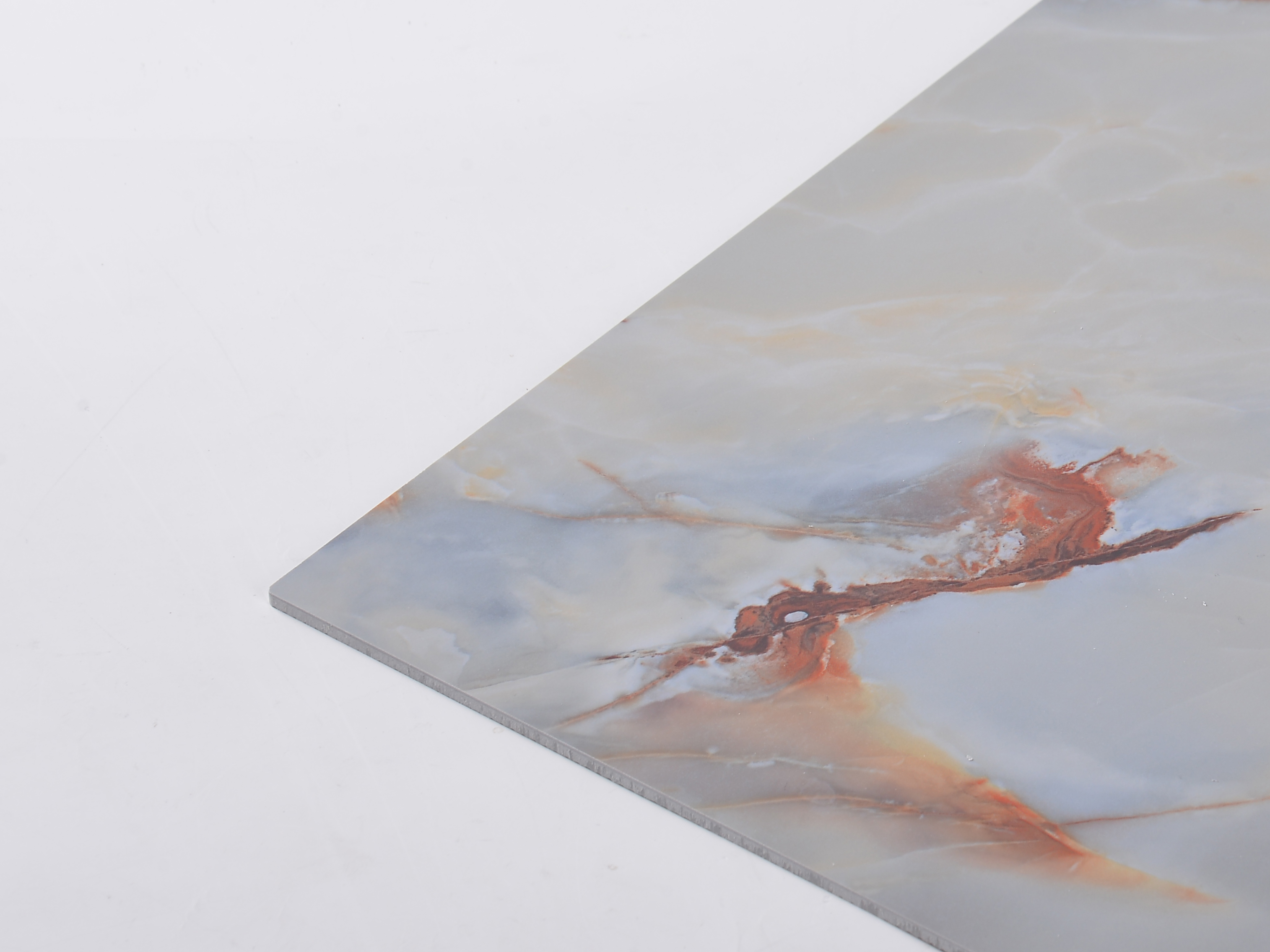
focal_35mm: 214
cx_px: 1055
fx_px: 7850
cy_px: 426
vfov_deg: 6.9
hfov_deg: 9.2
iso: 200
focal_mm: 112
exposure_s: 1/125
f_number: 11
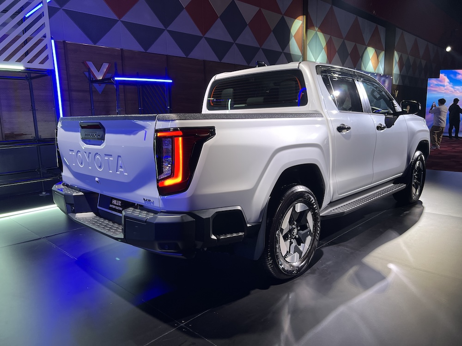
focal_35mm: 26
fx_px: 347
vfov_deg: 53.1
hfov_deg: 67.3
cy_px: 173
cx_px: 231
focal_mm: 5.7
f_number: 1.5
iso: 64
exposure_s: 1/105
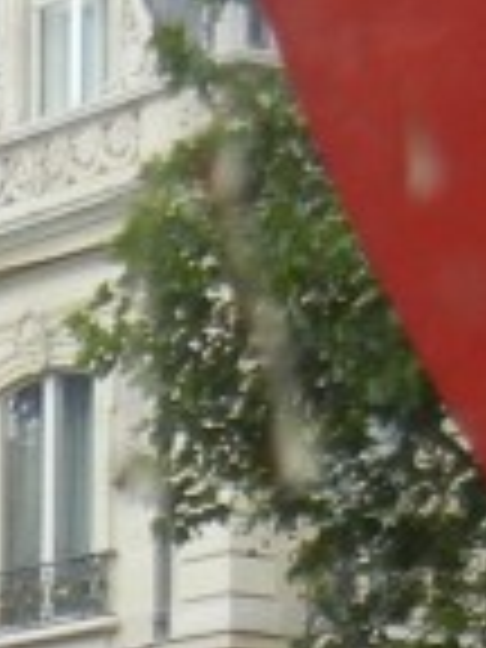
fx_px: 4006
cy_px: 1359
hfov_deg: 6.3
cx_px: -999
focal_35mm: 214
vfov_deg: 8.7
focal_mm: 5.4
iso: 160
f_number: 3.5
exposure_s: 1/178
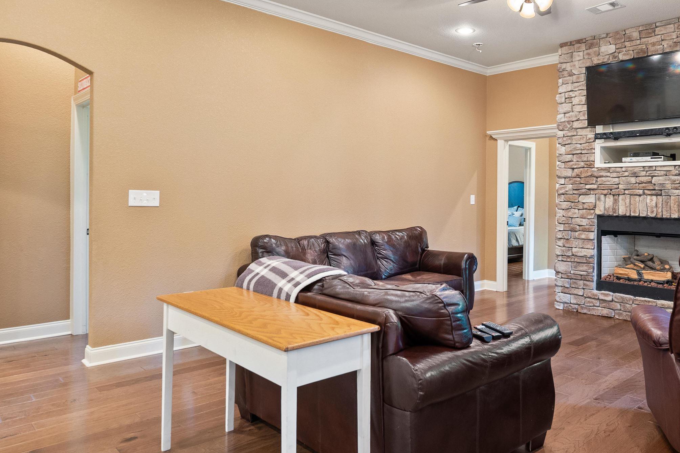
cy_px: 198
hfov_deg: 67.8
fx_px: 491
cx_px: 444
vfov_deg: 49.4
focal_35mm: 26
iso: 1250
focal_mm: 17
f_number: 5.6
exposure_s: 1/2
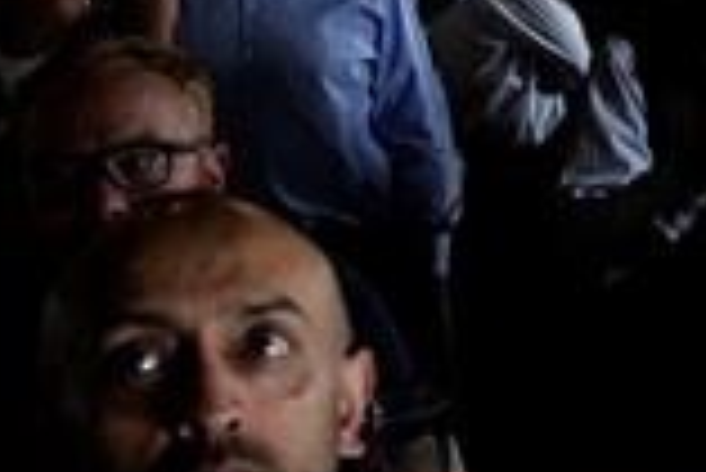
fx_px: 2846
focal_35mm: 145
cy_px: -63
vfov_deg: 9.4
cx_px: 1246
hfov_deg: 12.9
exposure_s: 1/60
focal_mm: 35
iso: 1600
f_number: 6.3
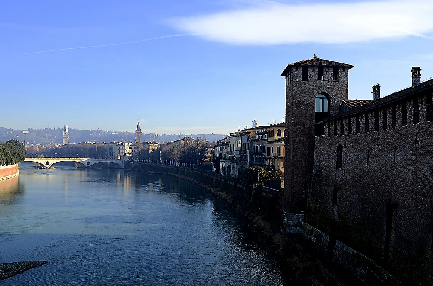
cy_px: 143
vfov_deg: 36.7
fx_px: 432
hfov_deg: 53.2
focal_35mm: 36
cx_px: 216
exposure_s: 1/125
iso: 100
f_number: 9
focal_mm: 24
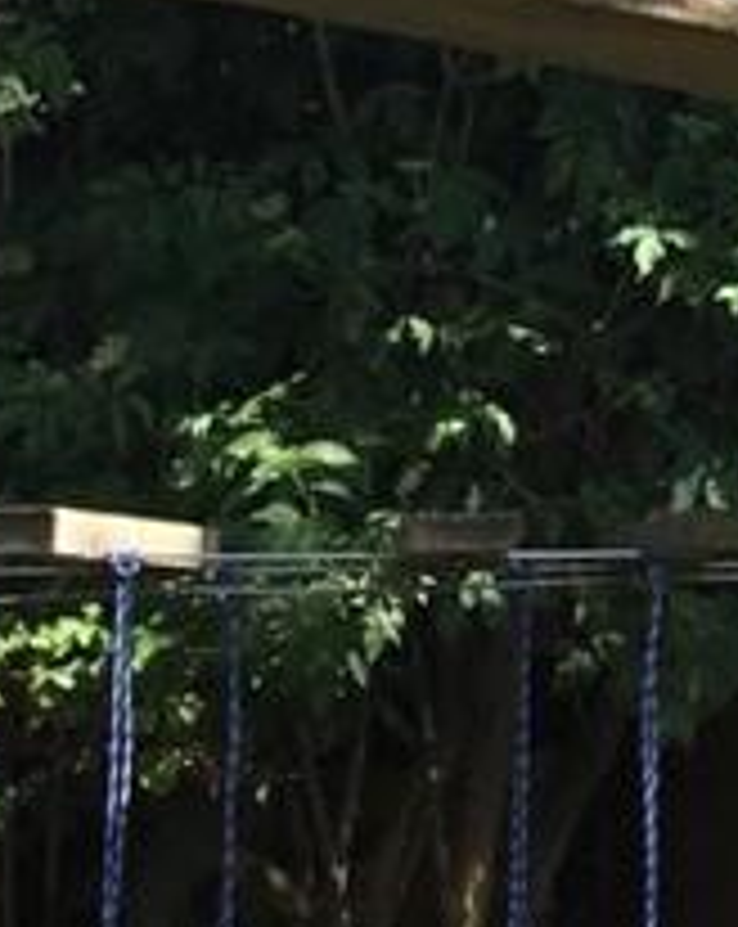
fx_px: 5395
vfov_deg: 9.6
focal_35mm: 197
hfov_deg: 7.5
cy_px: -315
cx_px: 1575
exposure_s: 1/641
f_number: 2.4
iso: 25
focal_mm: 3.3
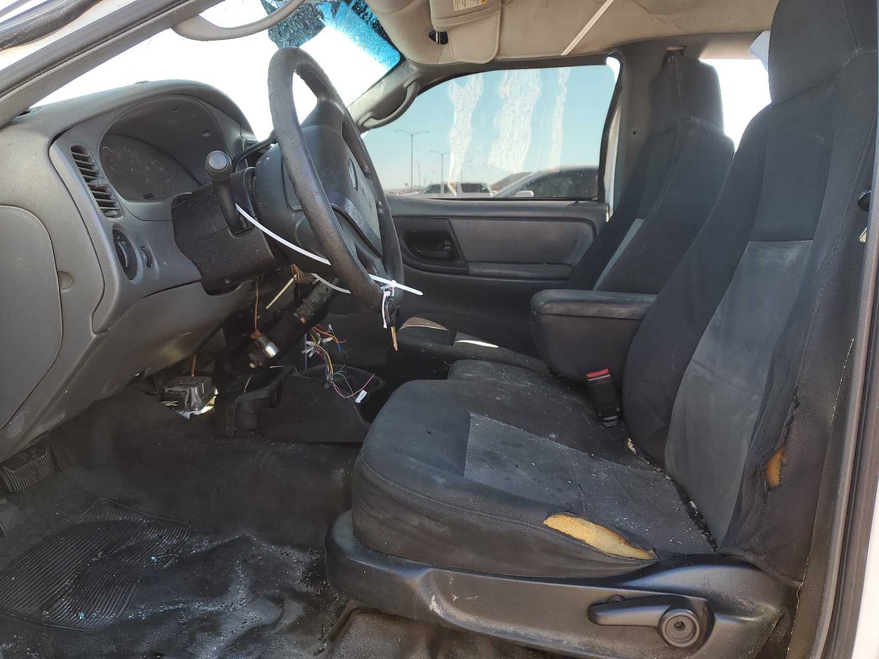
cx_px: 440
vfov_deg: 53.1
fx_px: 660
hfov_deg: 67.3
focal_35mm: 26
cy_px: 330
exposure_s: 1/204
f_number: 1.5
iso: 50
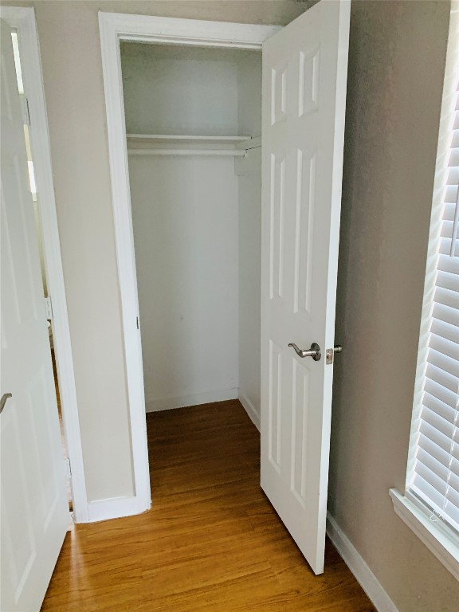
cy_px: 306
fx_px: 460
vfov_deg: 67.3
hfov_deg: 53.1
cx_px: 230
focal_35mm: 26
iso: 400
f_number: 1.8
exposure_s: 1/48
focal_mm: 4.25
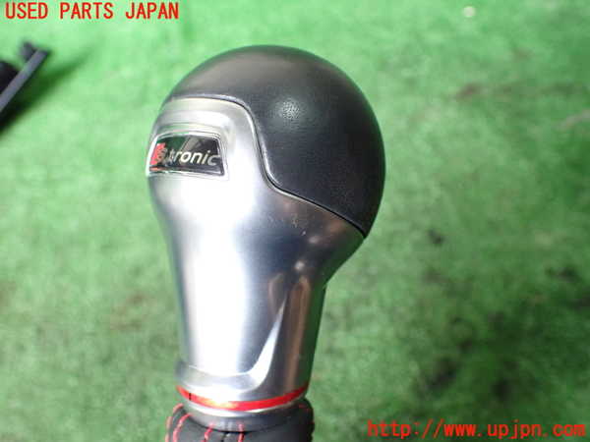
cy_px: 221
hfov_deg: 60.0
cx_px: 295
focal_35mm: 30
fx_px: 511
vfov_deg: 46.8
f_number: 2.3
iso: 800
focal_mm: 5.4
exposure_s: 1/125
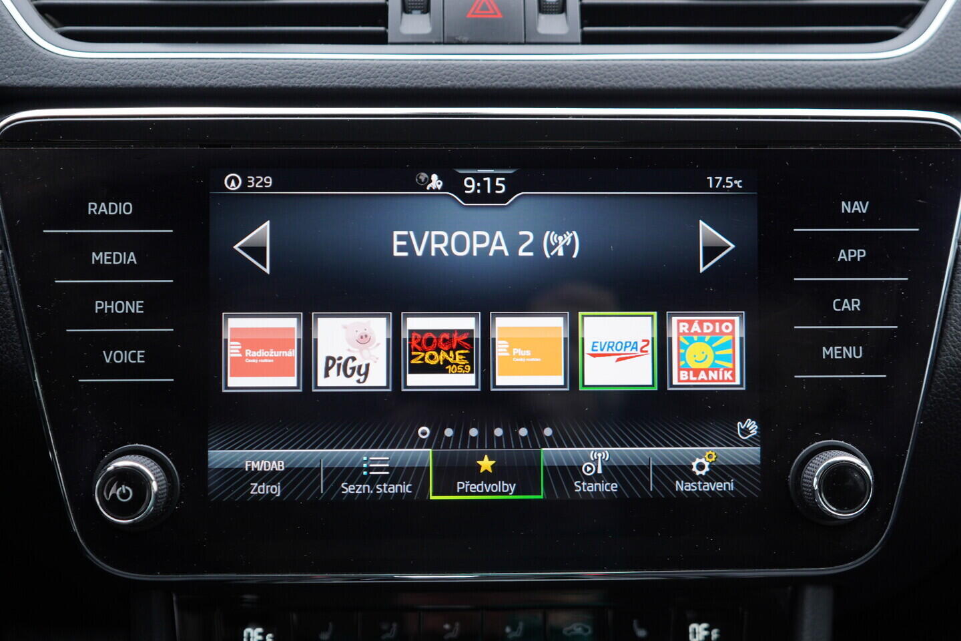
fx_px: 961
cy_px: 320
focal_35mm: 36
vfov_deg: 36.9
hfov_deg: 53.1
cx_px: 480
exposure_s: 1/40
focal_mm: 24
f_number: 2.8
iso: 160
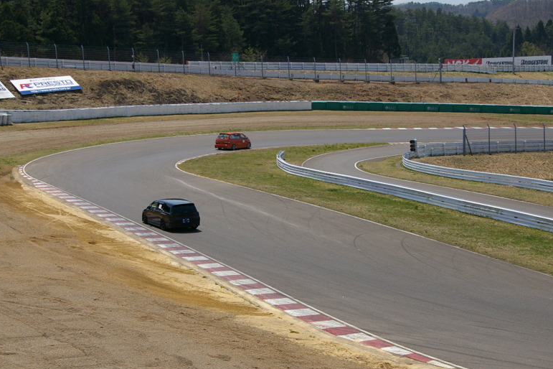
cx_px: 245
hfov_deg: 23.7
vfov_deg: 15.9
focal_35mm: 86
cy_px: 210
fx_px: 1316
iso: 200
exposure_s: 1/500
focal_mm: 43
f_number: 9.5
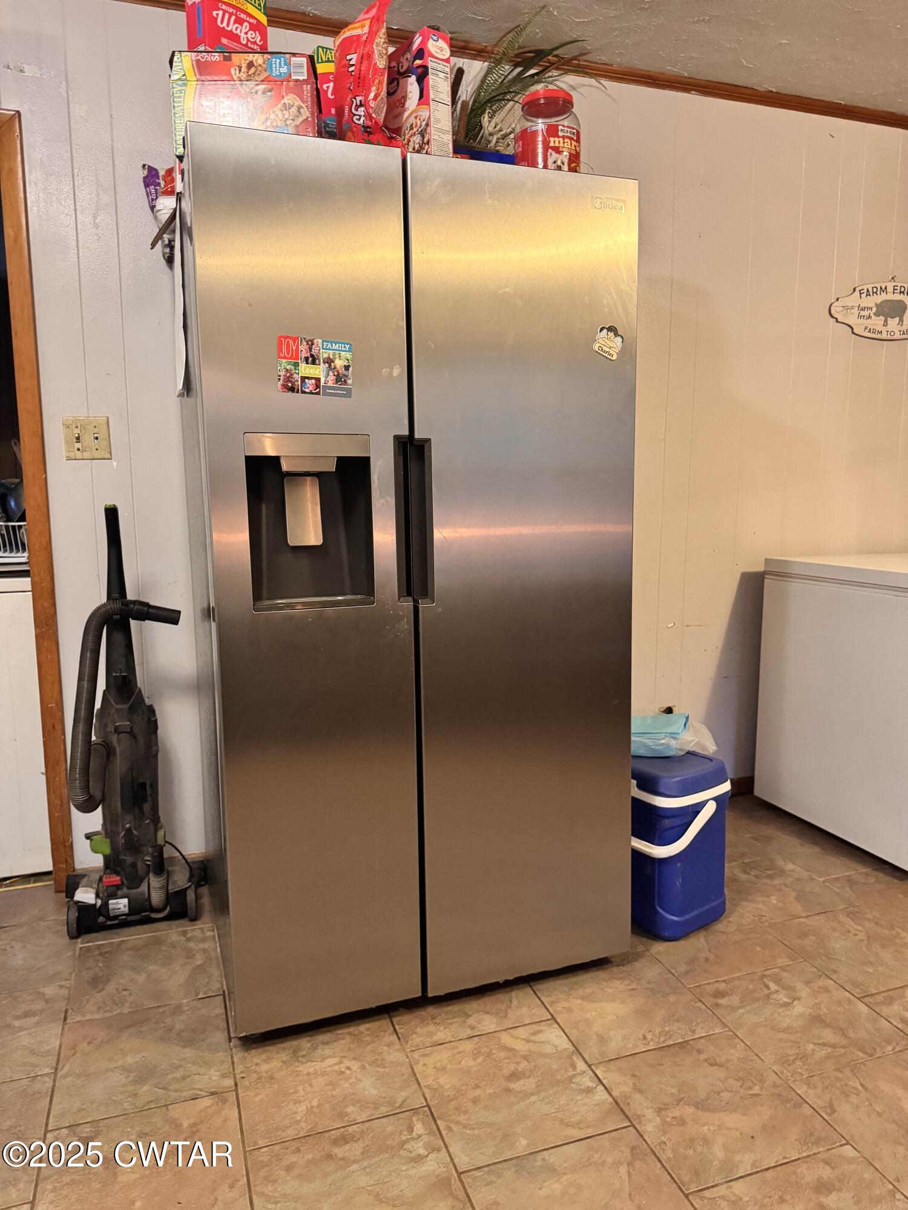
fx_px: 839
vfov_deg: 71.6
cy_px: 605
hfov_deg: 56.8
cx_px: 454
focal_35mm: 24
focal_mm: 6.76
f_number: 1.78
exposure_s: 1/60
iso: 800
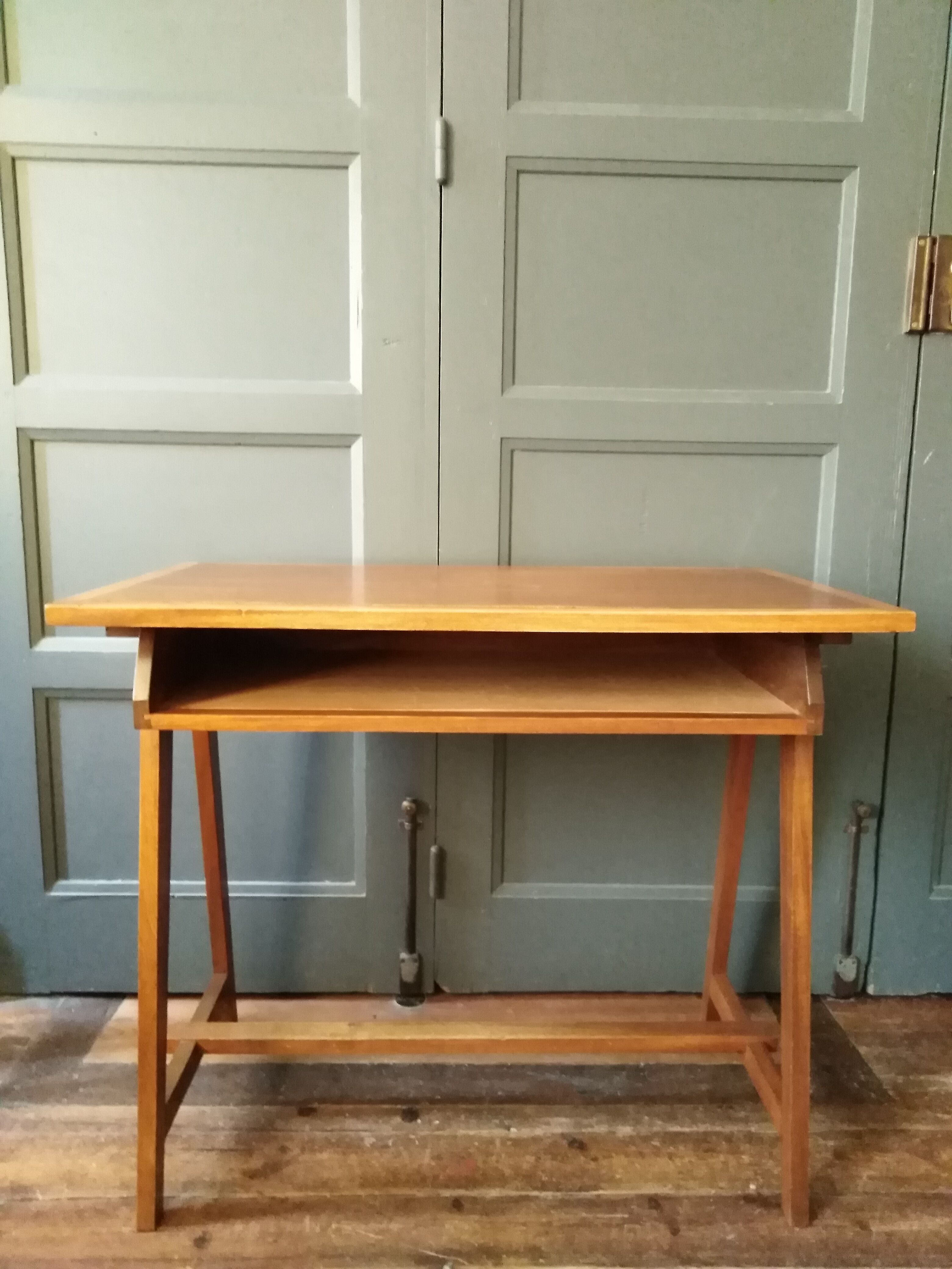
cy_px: 634
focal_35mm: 25
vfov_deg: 69.4
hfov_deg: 54.9
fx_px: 917
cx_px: 476
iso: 2169
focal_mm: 3.46
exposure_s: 1/12
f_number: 2.2
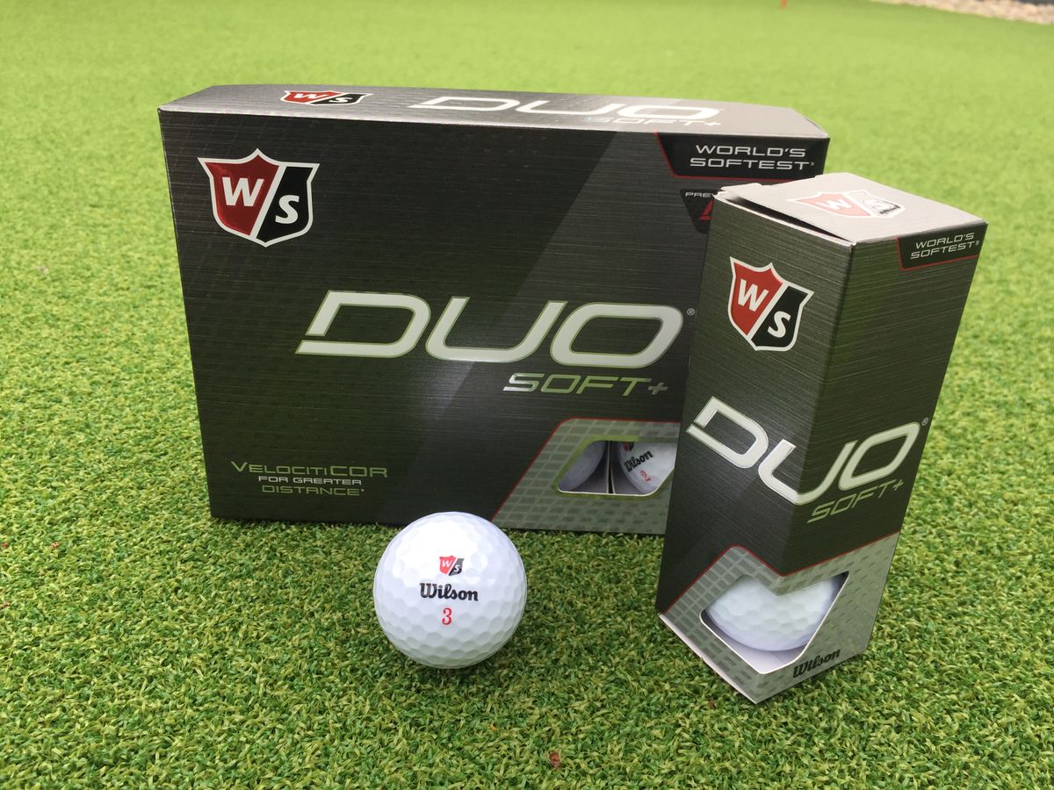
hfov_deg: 61.7
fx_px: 883
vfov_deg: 48.2
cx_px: 527
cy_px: 395
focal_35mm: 29
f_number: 2.2
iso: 32
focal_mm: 4.15
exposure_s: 1/306
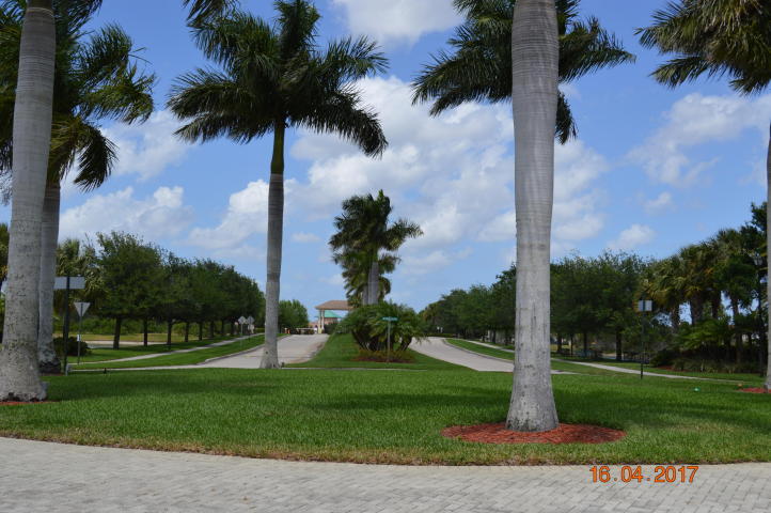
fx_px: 834
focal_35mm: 39
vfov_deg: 34.1
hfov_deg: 49.6
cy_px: 256
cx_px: 386
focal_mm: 26
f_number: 9
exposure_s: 1/320
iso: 100
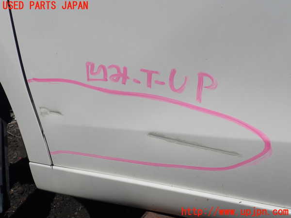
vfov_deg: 46.8
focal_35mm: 30
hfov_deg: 60.0
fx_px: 252
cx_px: 146
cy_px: 109
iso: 100
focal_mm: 5.4
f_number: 9
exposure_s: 1/400
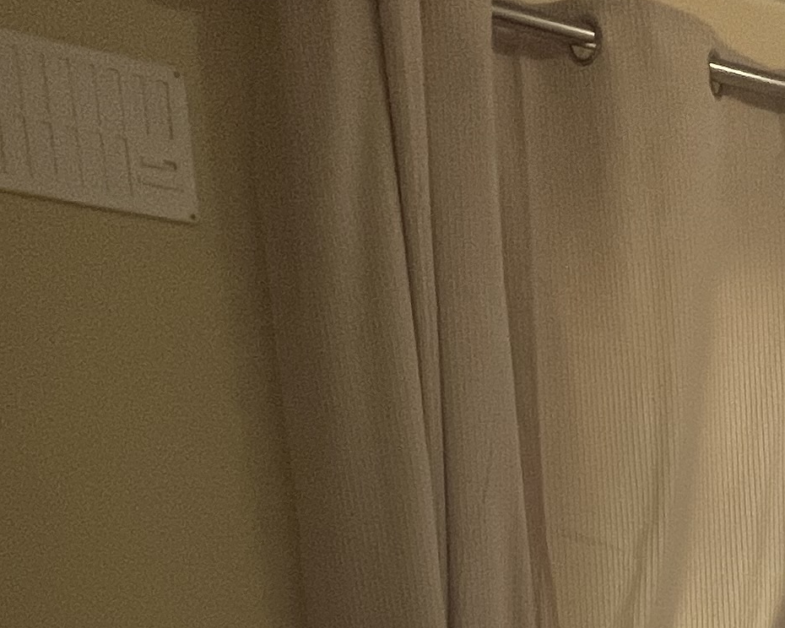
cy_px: 971
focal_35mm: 55
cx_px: 1173
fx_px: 1278
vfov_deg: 22.2
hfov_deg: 25.7
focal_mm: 1.57
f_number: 1.8
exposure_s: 1/99
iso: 64
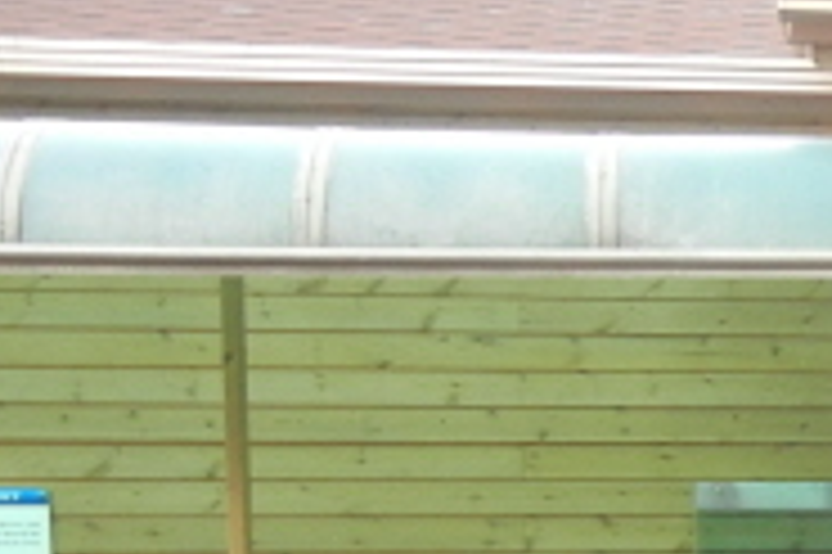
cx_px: 1642
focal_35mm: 135
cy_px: 797
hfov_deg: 13.2
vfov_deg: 9.9
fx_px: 3117
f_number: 3.5
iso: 160
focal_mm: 5.4
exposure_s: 1/105
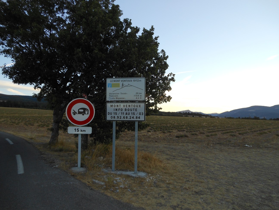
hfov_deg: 69.4
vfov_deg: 54.9
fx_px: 201
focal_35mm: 25
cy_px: 105
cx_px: 140
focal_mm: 4.5
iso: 80
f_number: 3.2
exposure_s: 1/125
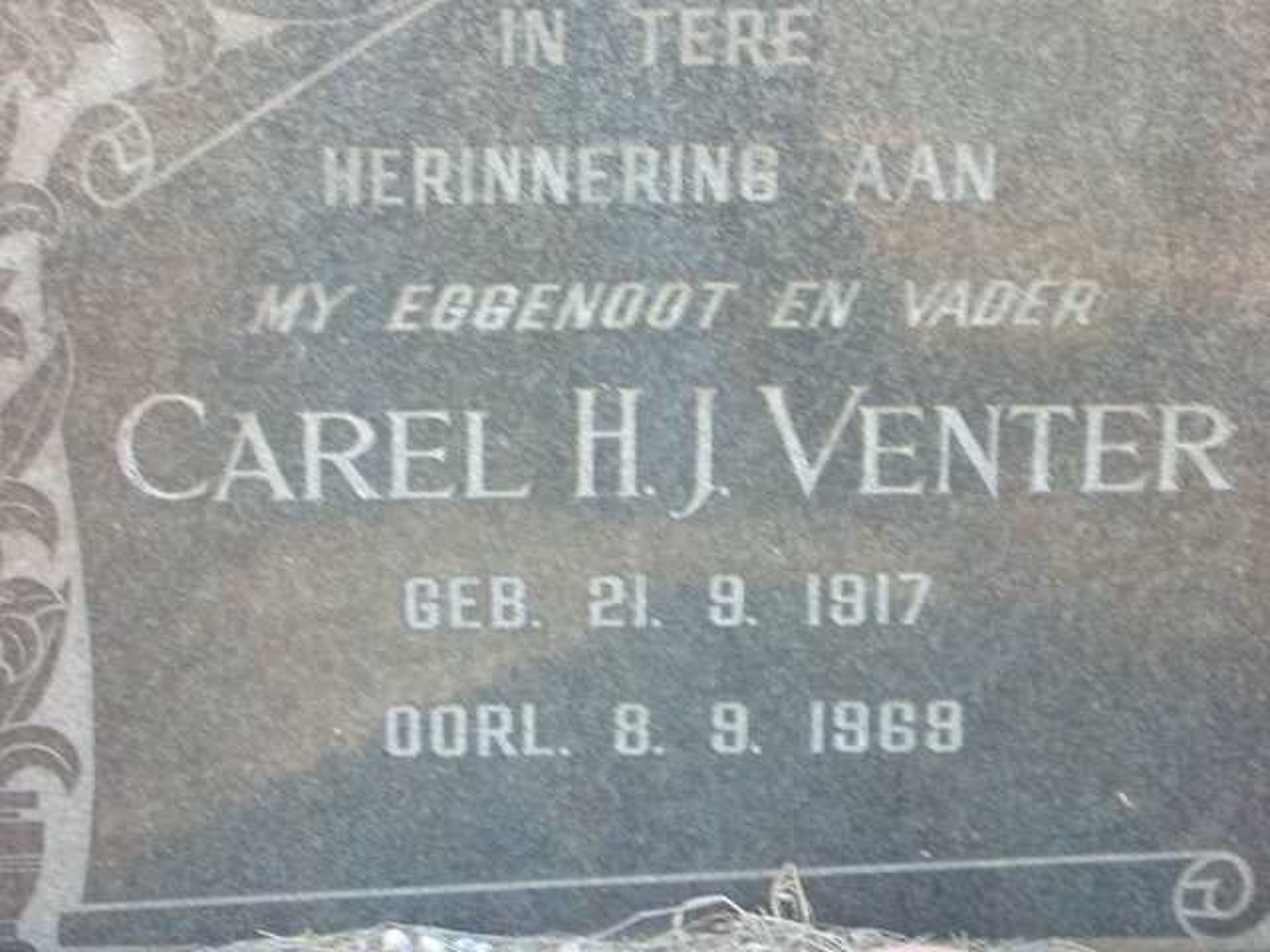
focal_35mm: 105
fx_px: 3852
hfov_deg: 18.7
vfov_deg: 14.1
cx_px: 635
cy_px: 476
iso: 100
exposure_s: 1/30
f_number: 4.8
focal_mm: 17.4
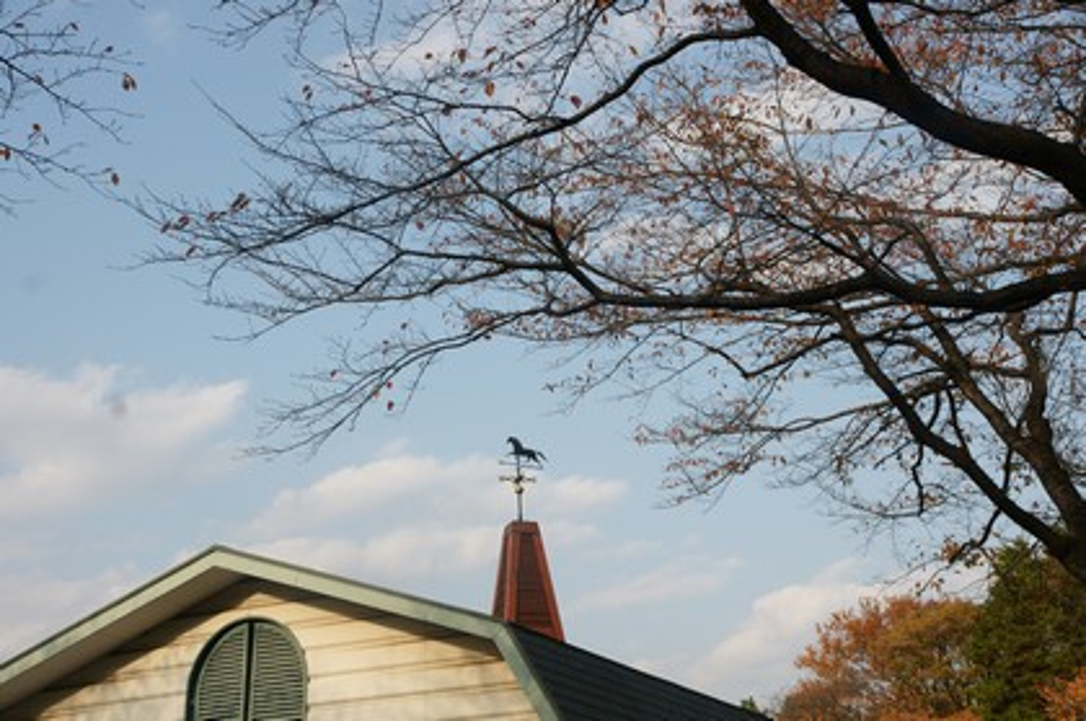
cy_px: 360
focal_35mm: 52
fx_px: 1582
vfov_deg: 25.7
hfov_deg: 37.9
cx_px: 543
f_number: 9
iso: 200
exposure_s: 1/250
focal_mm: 35
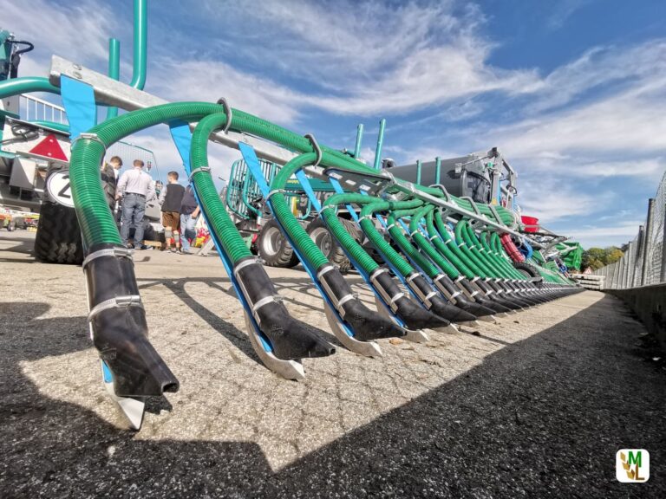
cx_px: 333
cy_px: 250
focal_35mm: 16
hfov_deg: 94.5
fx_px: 308
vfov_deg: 78.1
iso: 50
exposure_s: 1/559
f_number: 2.2
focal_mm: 2.35
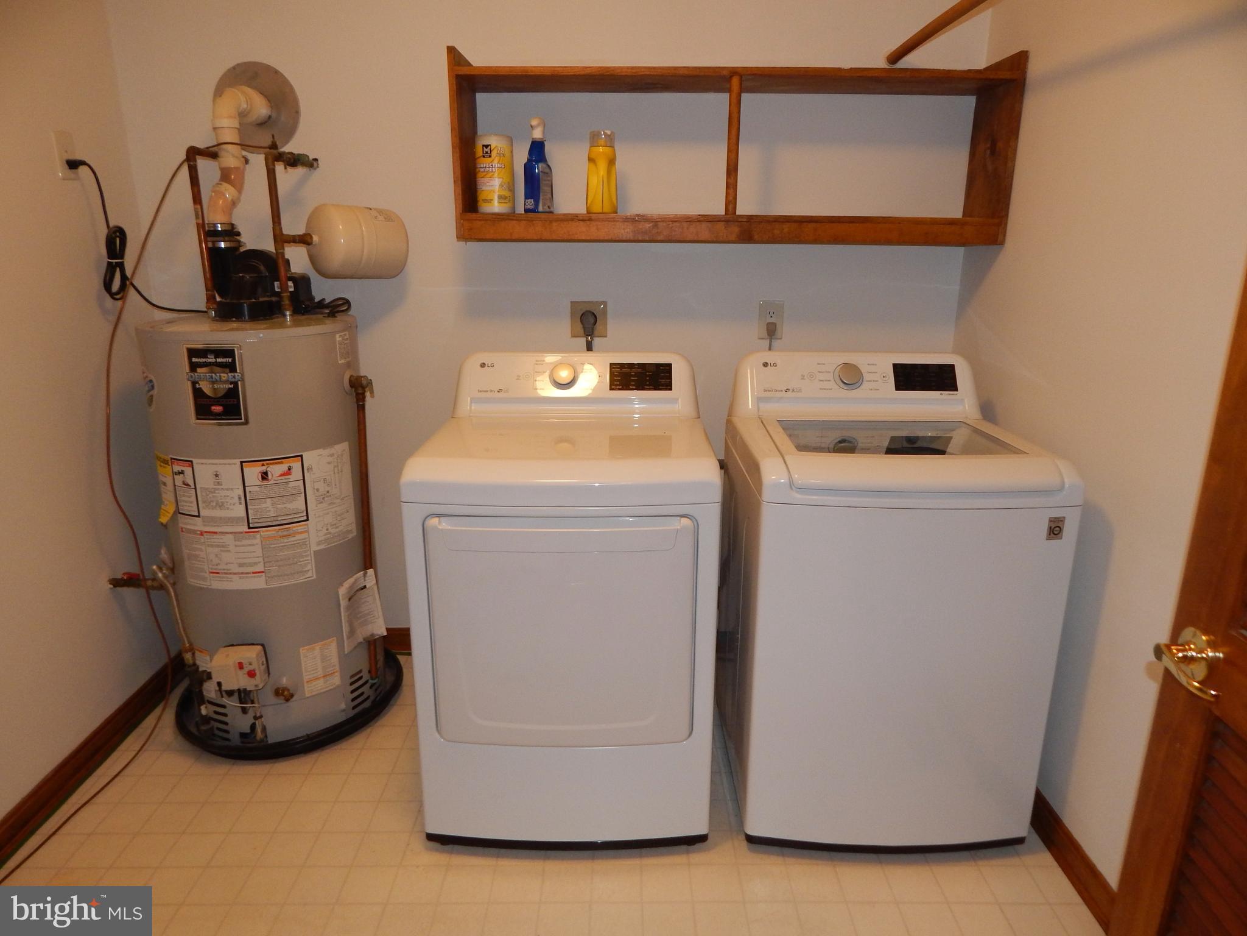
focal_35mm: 22
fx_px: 793
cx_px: 624
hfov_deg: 76.4
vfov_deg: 61.1
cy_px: 468
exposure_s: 1/30
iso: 200
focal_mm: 4
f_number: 3
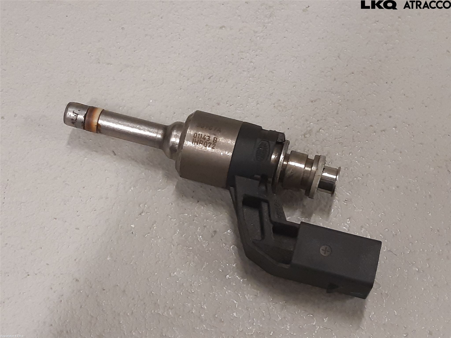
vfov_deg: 53.1
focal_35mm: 26
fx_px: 339
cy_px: 169
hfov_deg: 67.3
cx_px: 226
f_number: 1.7
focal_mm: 3.93
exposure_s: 1/50
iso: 200
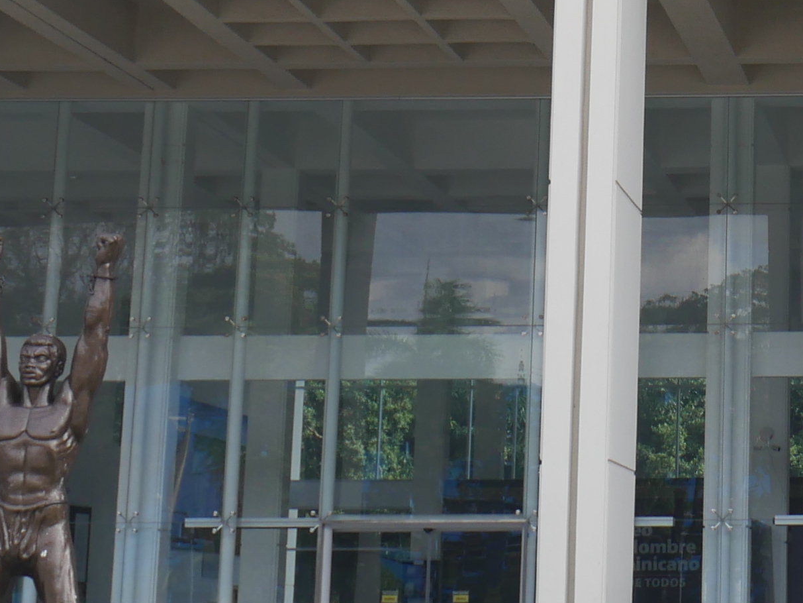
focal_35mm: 106
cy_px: 36
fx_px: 2459
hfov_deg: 17.5
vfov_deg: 13.8
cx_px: 1007
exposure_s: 1/250
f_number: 5.6
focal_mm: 14
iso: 200
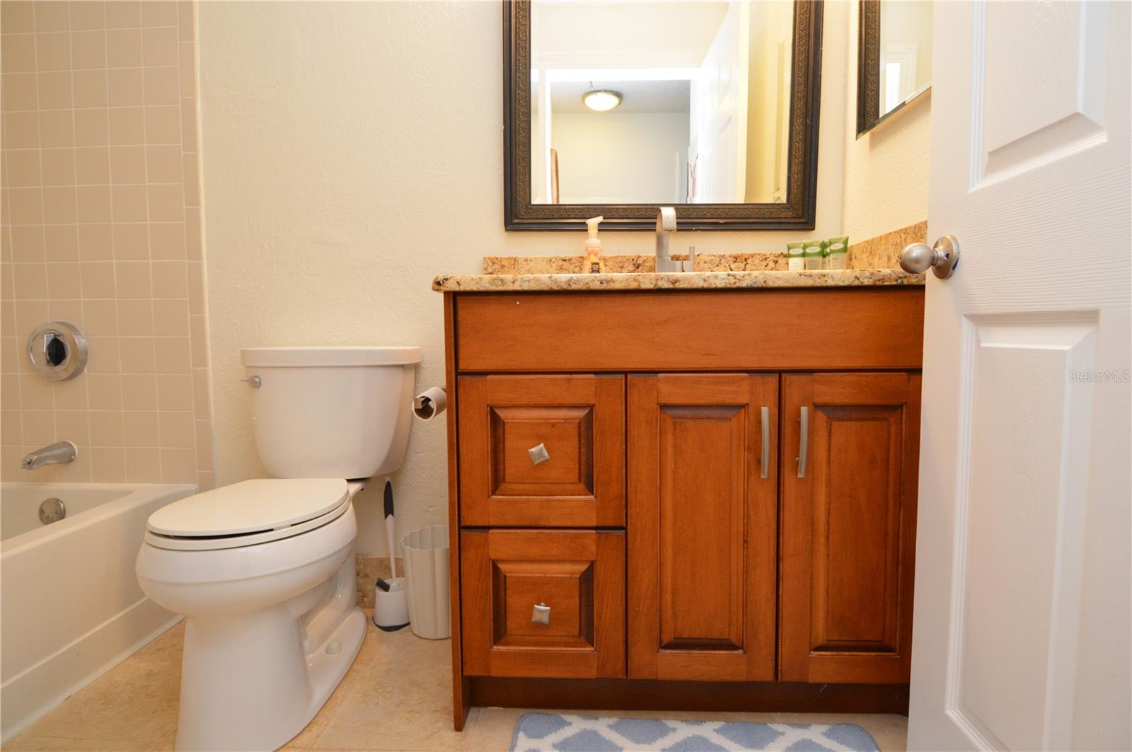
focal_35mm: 18
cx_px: 566
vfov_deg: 67.3
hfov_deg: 90.1
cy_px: 376
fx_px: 565
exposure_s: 1/60
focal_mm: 12
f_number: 4
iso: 720
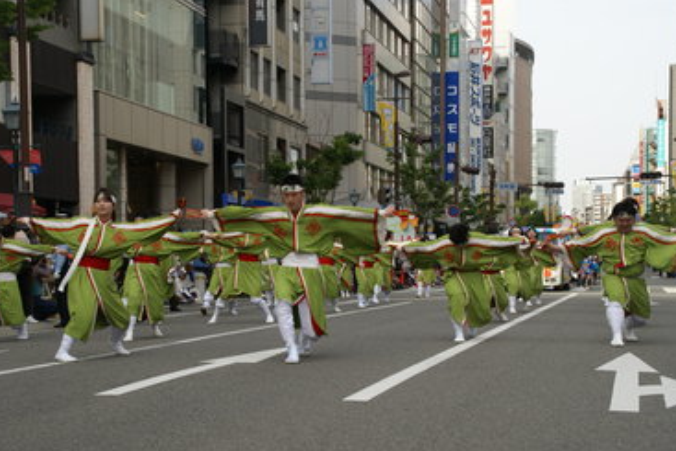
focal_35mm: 74
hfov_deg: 27.5
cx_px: 319
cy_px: 242
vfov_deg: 18.6
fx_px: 1381
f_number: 8
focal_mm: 45
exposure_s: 1/100
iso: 100
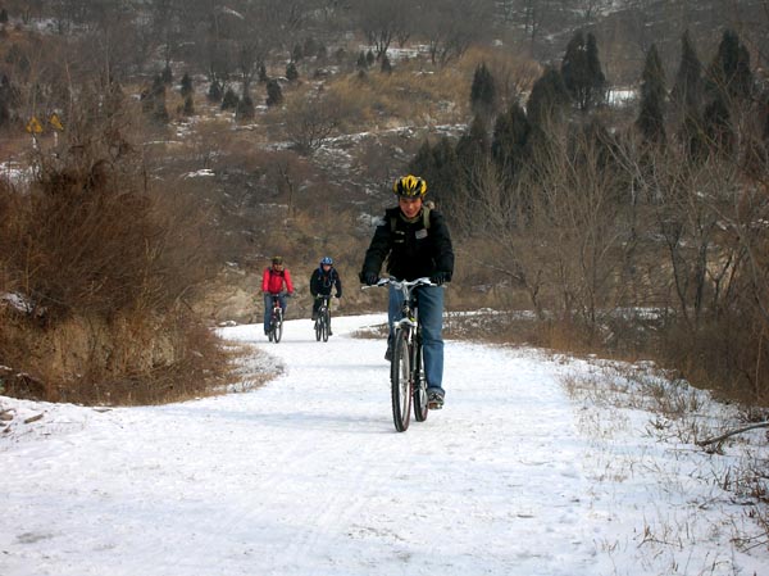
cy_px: 288
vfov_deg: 17.1
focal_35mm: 86
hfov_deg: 22.8
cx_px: 384
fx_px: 1909
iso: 50
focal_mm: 14.3
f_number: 7.4
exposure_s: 1/133
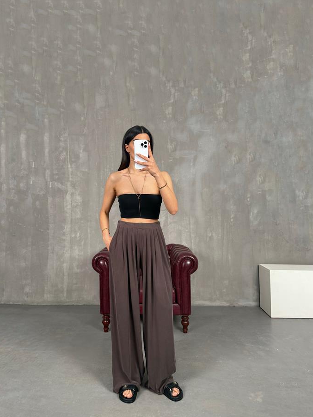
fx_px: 301
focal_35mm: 25
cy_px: 209
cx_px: 154
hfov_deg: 54.9
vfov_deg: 69.4
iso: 125
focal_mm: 6.76
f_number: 1.78
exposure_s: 1/121
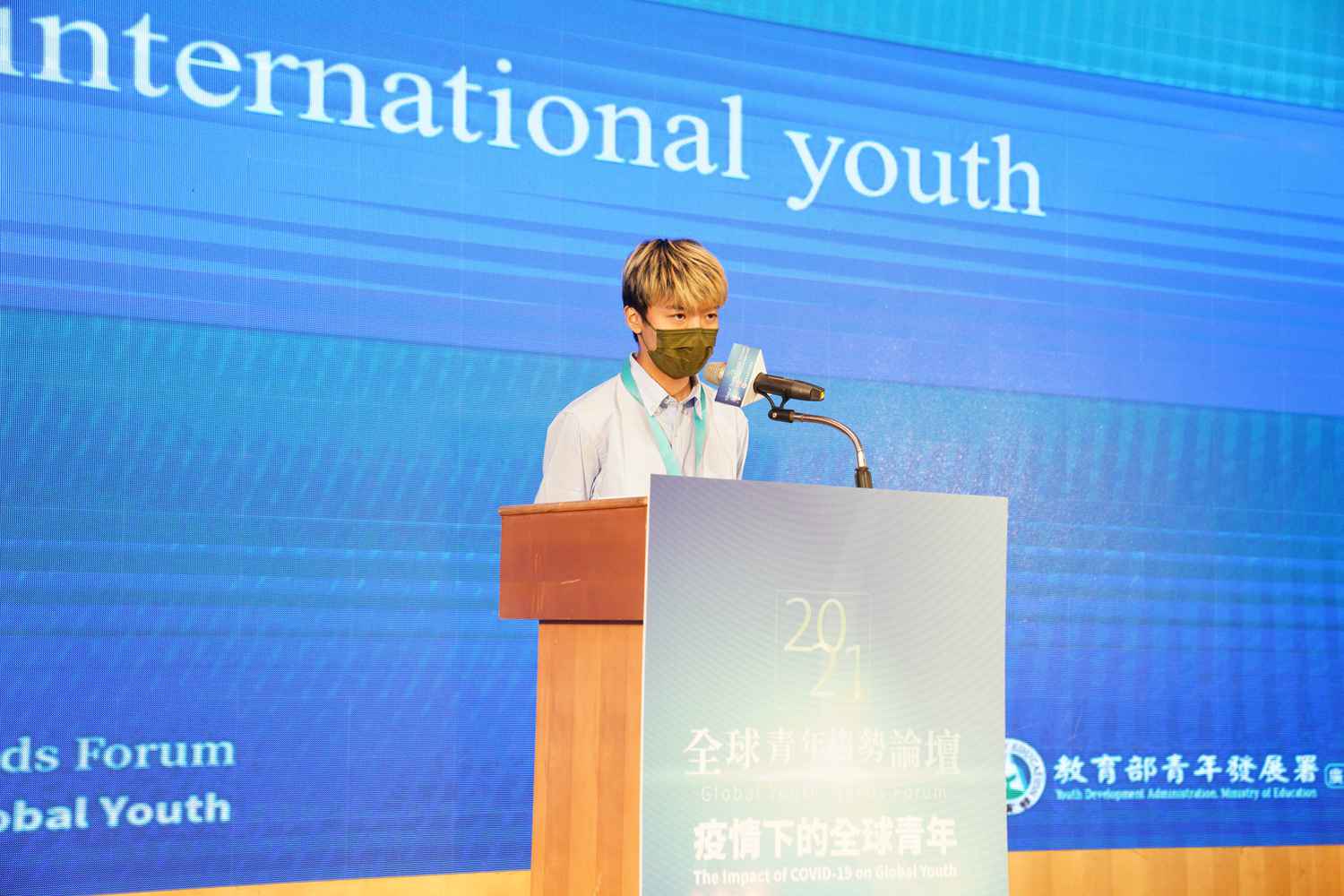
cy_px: 448
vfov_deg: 19.7
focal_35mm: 69
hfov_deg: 29.2
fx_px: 2576
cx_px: 672
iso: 1600
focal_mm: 69
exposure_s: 1/200
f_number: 4
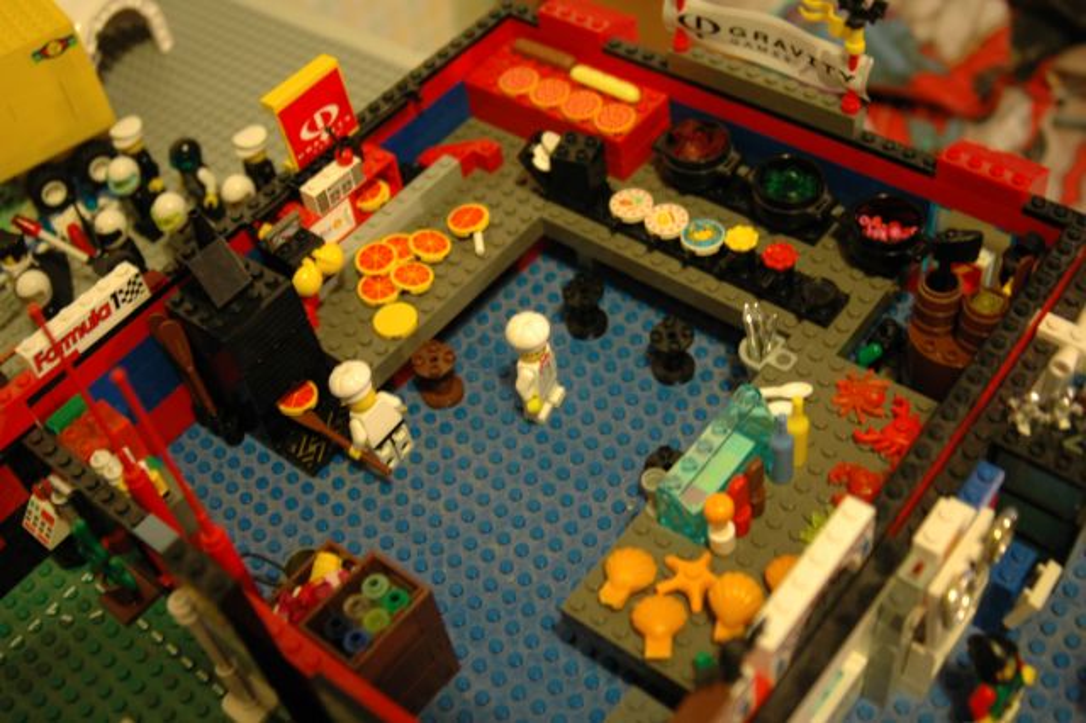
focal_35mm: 42
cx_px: 543
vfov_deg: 31.9
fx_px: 1266
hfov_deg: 46.4
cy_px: 362
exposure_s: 1/4
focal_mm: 28
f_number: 3.3
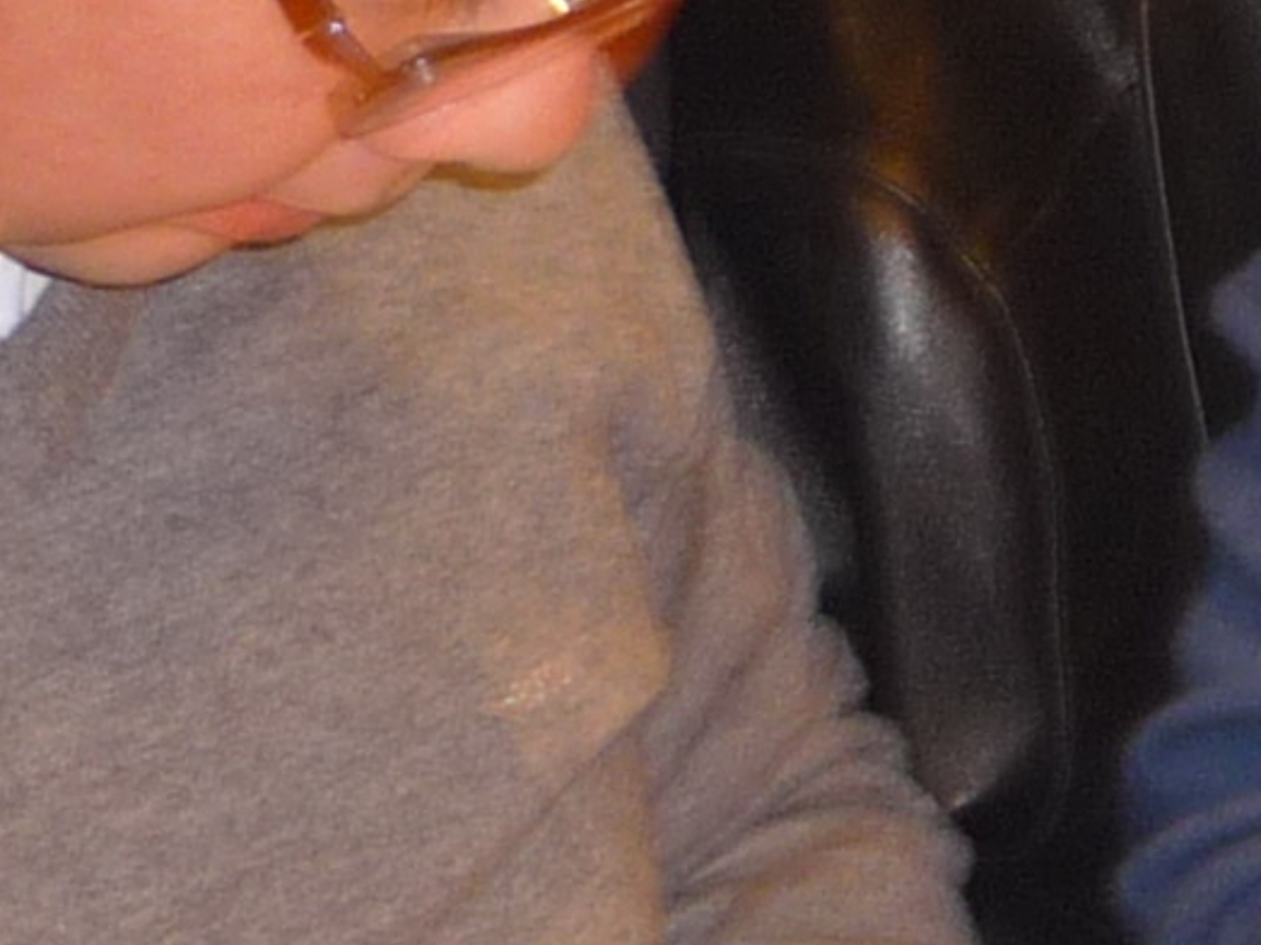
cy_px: -559
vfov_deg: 7.1
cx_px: 2269
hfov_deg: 9.2
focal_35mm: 206
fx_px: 7502
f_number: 2.8
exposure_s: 1/8
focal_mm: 5.5
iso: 100
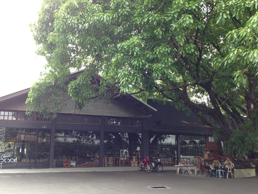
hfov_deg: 49.0
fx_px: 283
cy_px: 94
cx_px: 121
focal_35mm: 38
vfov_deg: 37.7
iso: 50
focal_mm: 4.12
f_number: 2.4
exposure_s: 1/120
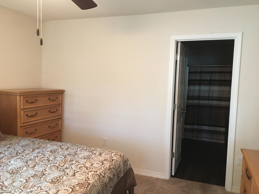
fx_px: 217
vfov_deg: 48.2
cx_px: 130
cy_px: 97
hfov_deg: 61.7
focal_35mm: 29
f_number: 2.2
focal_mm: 4.15
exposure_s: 1/15
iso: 100
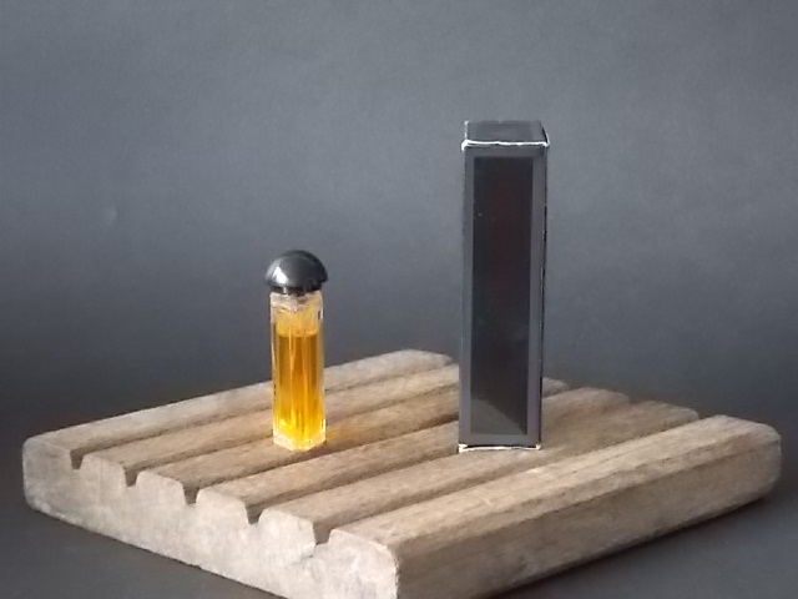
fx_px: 1983
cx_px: 399
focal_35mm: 86
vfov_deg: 17.2
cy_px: 300
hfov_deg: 22.8
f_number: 6.3
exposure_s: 1/25
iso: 800
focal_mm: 15.4
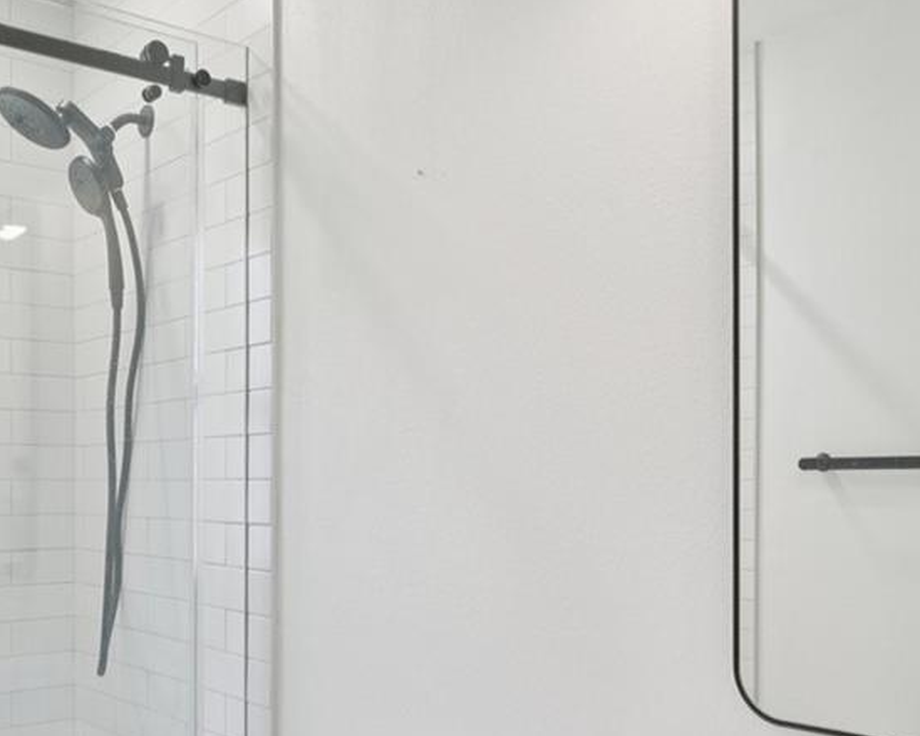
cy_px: 485
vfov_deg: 36.1
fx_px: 1116
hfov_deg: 44.4
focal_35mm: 41
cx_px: 345
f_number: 8
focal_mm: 15
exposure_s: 1/60
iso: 400
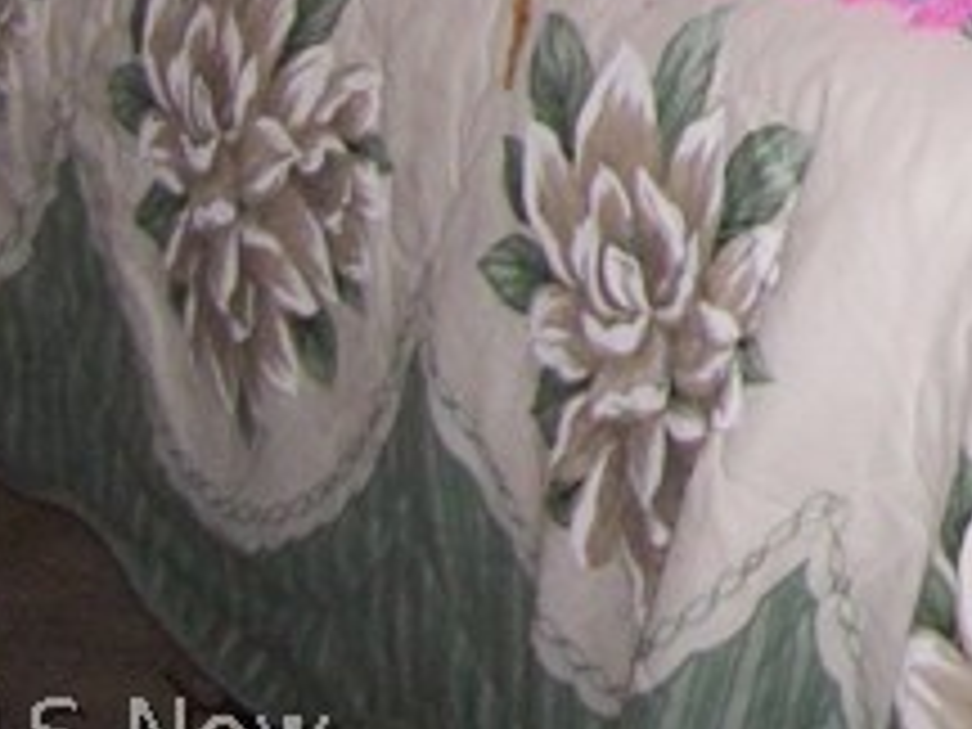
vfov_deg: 9.0
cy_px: -918
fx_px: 4268
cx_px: 2169
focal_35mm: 152
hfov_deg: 11.3
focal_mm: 5.7
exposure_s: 1/30
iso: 160
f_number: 2.9
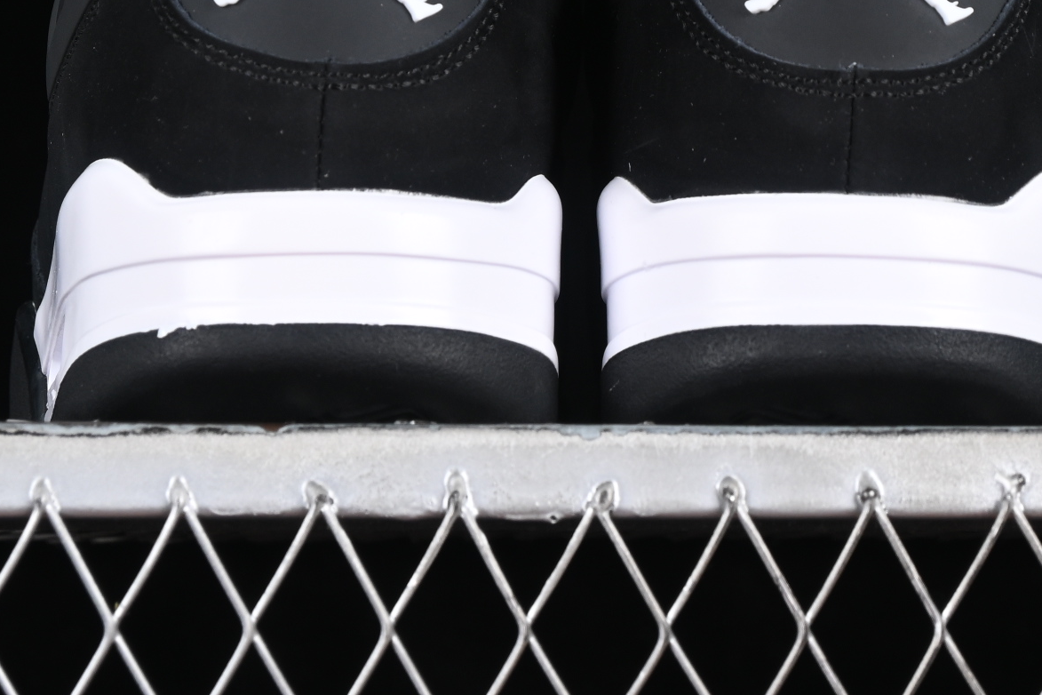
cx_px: 608
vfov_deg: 7.7
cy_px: -88
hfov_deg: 11.5
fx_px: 5152
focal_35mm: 178
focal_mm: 50
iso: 160
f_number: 6.3
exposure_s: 1/50
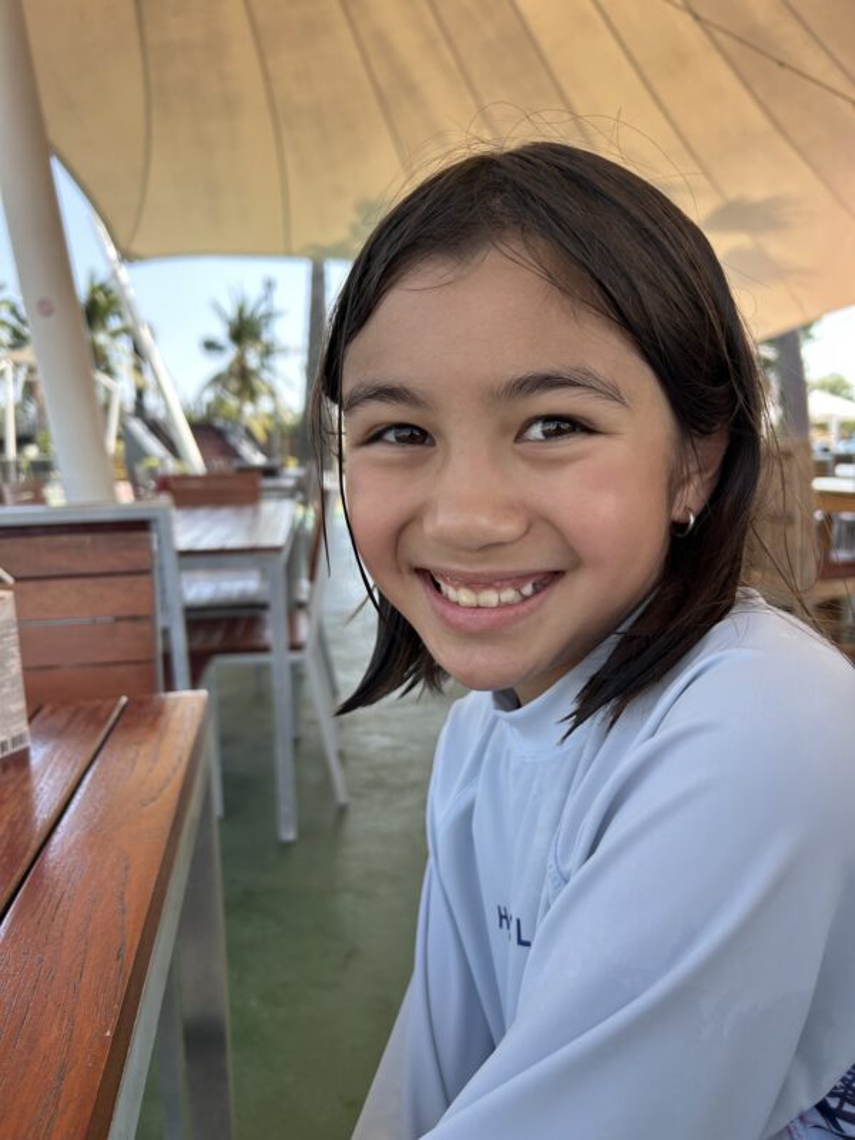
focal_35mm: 26
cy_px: 570
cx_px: 428
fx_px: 856
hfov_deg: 53.1
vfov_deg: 67.3
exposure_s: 1/502
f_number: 1.5
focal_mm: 5.7
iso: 50
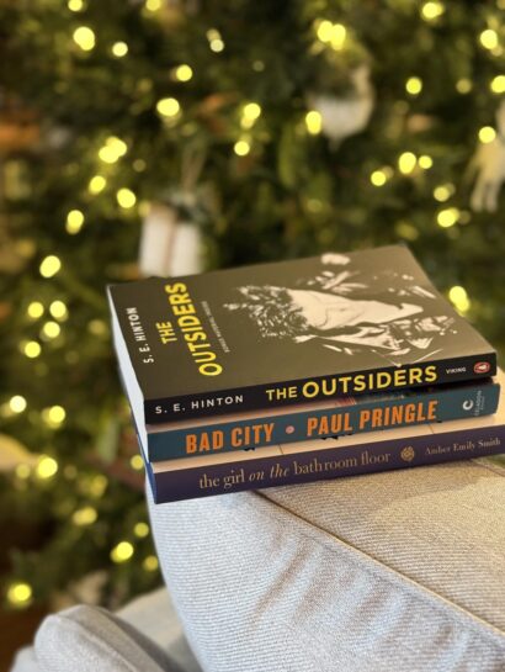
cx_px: 252
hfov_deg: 30.3
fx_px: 932
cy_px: 336
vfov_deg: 39.6
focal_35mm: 48
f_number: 1.78
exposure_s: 1/30
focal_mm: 6.76
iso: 500
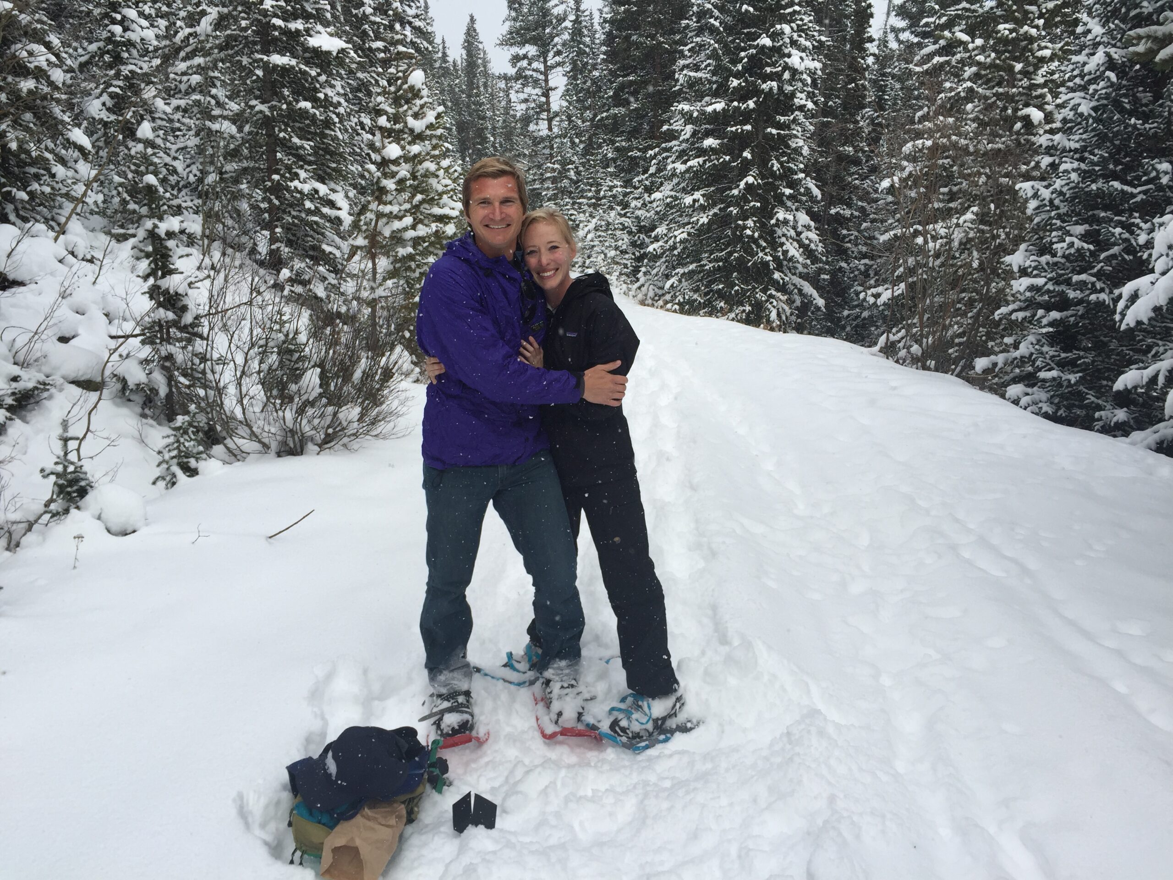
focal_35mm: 29
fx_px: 983
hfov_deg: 61.7
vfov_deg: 48.2
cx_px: 586
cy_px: 440
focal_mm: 4.15
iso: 32
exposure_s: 1/732
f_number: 2.2
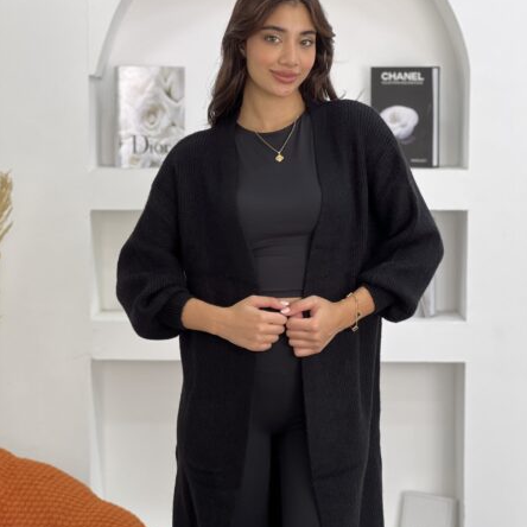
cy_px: 254
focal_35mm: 92
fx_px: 1585
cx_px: 265
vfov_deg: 18.9
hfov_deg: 18.9
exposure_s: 1/121
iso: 125
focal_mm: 9
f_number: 2.8
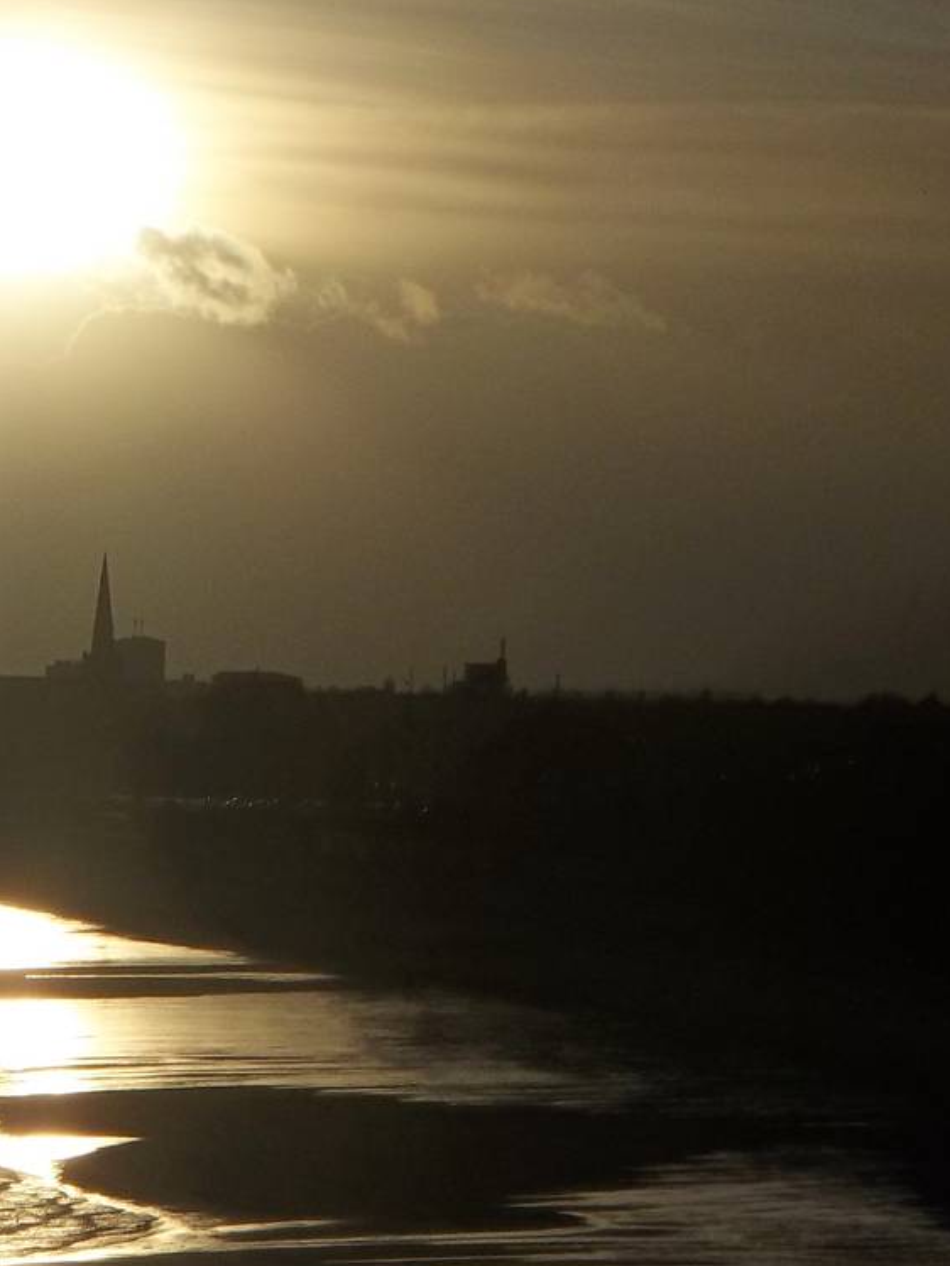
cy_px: 877
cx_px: 10
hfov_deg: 5.9
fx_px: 9145
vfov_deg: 7.9
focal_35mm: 250
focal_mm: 21
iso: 80
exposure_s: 1/1000
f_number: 12.1
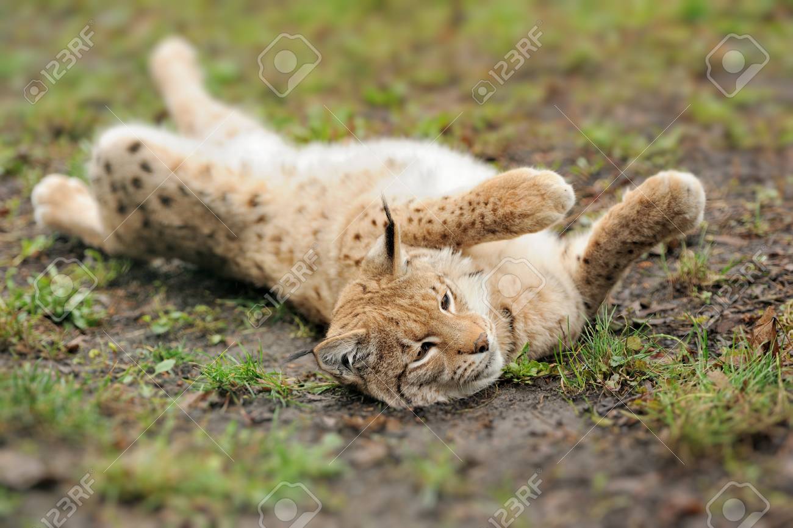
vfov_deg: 13.7
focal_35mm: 100
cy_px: 264
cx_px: 396
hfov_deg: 20.4
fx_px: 2201
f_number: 3.5
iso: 500
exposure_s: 1/250
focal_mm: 100
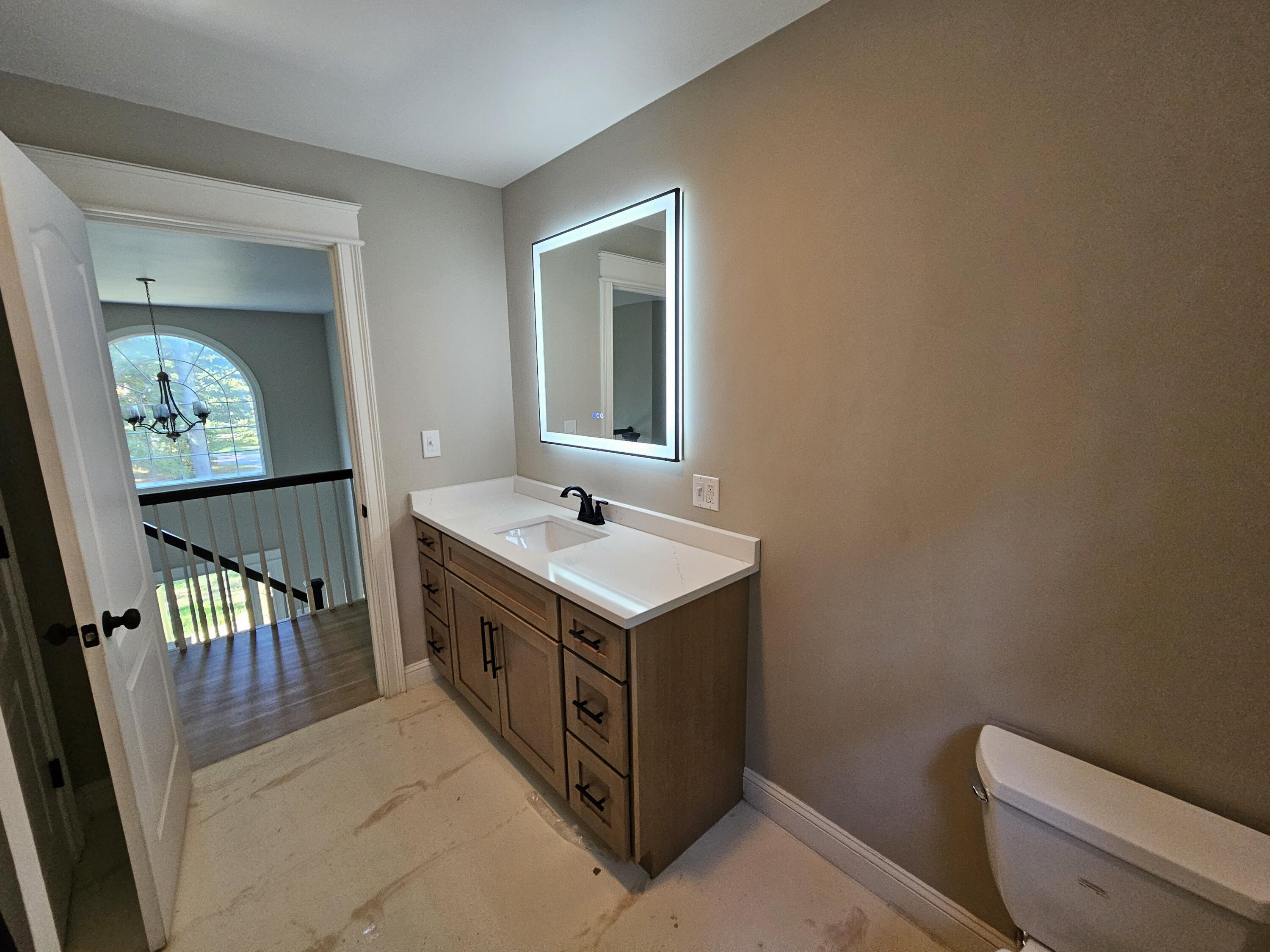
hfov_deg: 106.2
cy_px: 476
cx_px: 635
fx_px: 477
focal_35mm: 13
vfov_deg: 89.9
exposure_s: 1/60
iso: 320
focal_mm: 2.2
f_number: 2.2
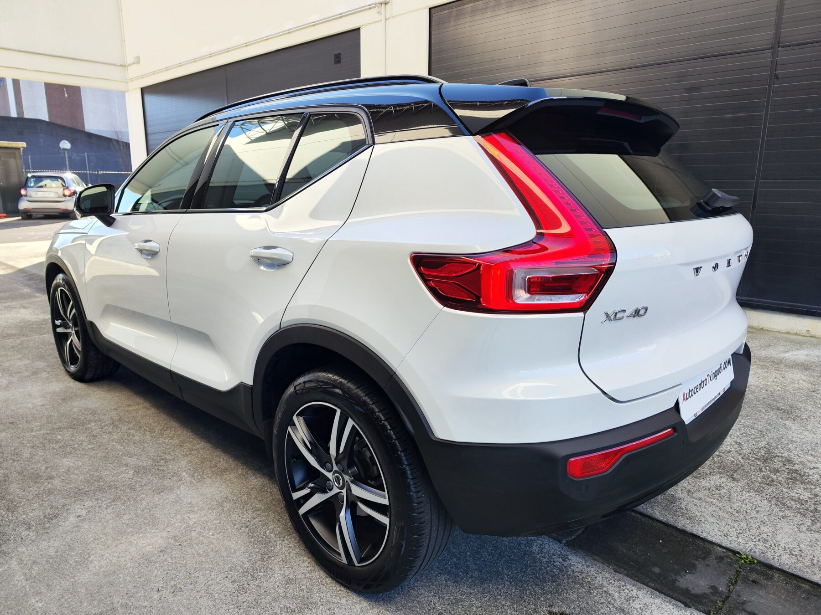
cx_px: 410
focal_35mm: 23
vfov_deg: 58.9
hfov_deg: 73.9
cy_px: 308
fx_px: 545
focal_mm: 7.01
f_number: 1.69
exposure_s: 1/193
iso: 50
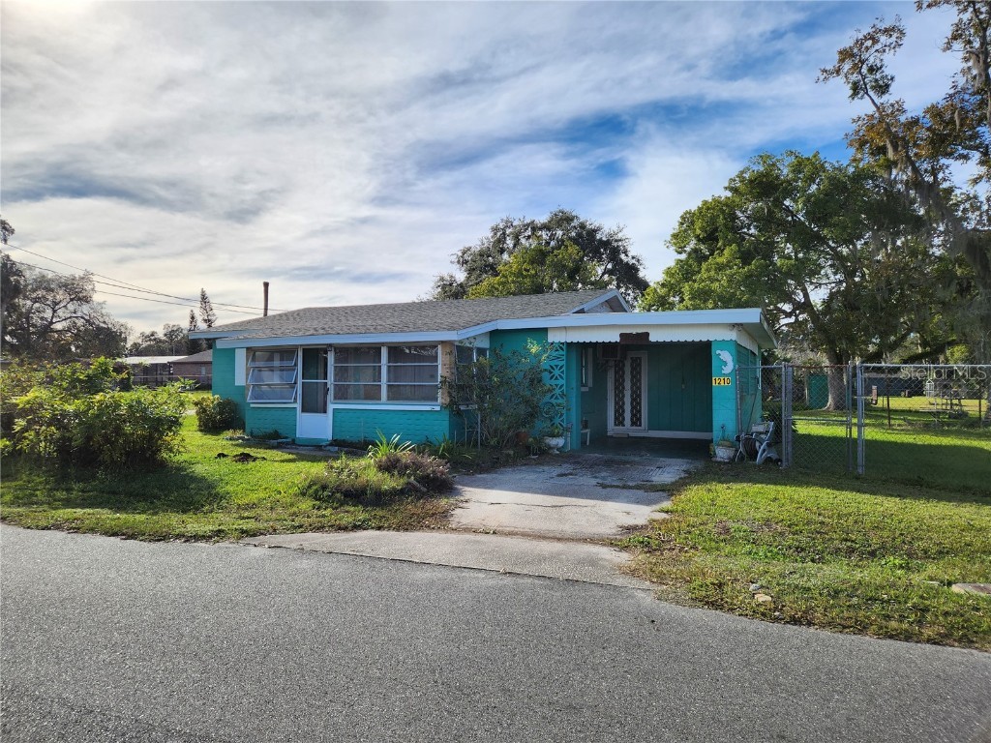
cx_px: 496
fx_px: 658
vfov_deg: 58.9
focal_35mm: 23
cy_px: 372
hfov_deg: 73.9
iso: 20
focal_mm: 5.4
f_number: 1.8
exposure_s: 1/2593
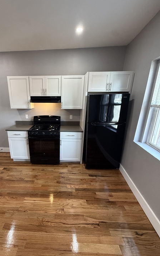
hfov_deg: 69.7
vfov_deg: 97.8
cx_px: 57
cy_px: 133
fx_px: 112
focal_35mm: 16
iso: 250
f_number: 2.2
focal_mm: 2.22
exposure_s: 1/99
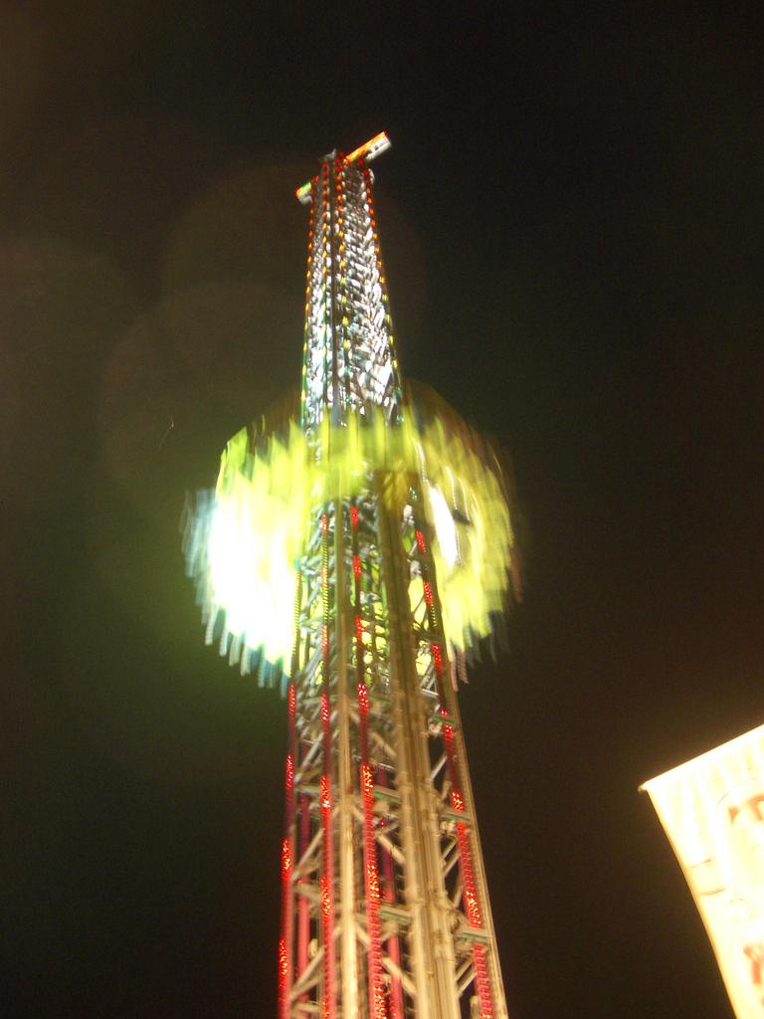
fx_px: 1030
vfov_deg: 52.6
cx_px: 382
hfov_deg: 40.7
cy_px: 510
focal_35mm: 35
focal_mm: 5.8
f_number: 2.6
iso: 100
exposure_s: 1/8
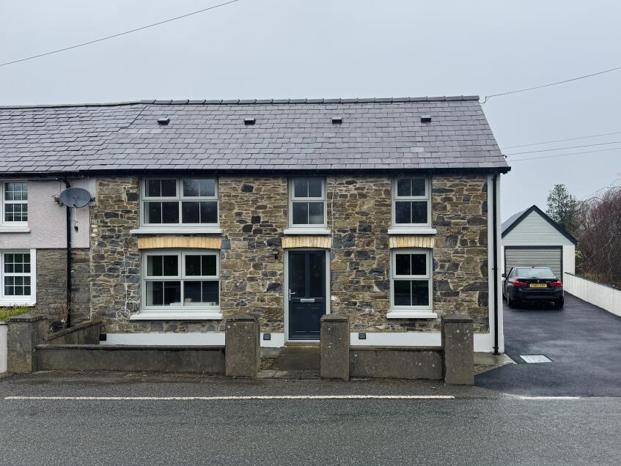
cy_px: 240
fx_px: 520
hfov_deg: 61.4
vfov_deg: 48.3
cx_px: 352
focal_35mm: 29
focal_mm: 6.76
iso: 80
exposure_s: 1/1678
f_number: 1.78
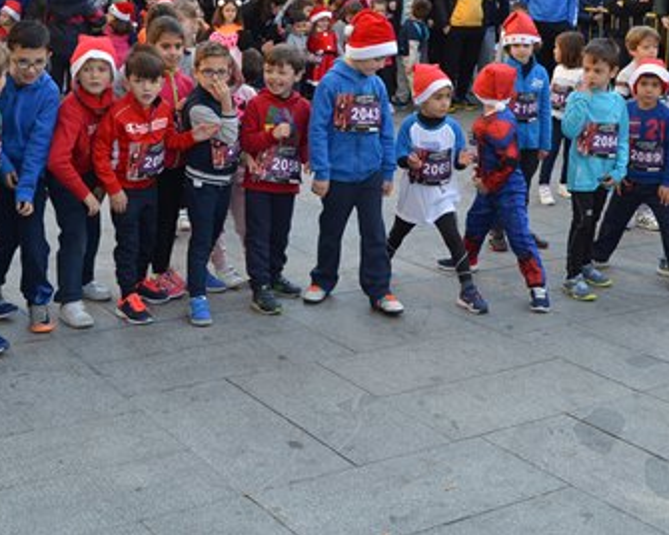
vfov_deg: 25.4
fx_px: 1168
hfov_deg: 32.0
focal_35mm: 59
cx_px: 337
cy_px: 116
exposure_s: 1/125
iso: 200
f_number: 5.6
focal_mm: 22
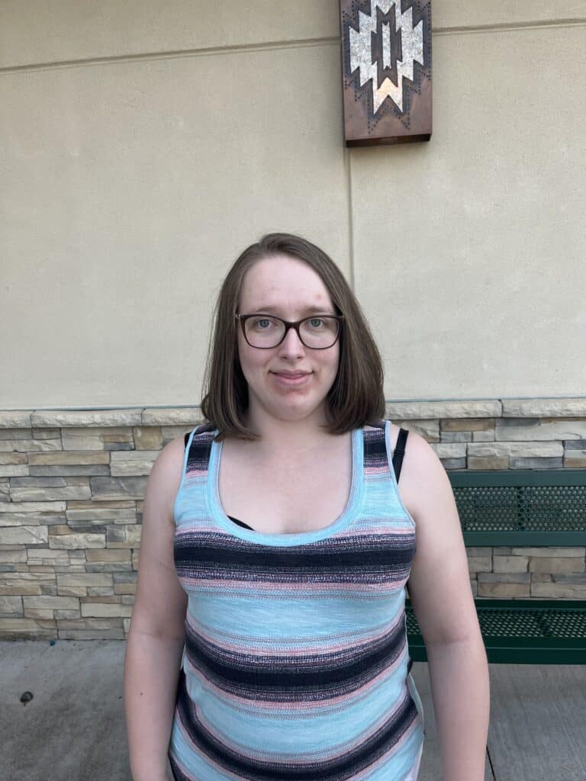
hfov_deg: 53.1
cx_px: 293
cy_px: 390
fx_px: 587
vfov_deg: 67.3
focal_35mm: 26
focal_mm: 5.1
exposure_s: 1/649
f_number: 1.6
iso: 50
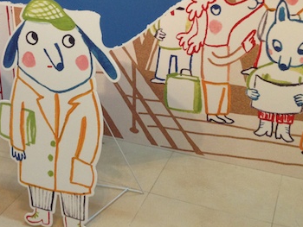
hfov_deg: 32.0
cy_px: 66
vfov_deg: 24.3
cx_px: 108
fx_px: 526
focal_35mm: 60
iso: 160
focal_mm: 4.28
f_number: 2.4
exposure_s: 1/20
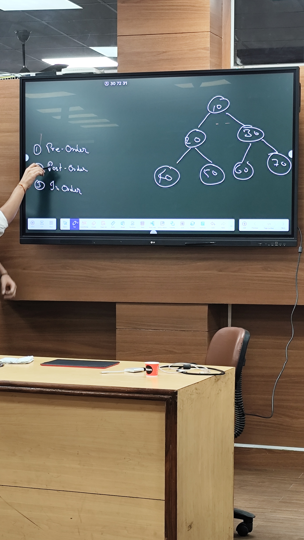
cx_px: 101
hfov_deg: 14.5
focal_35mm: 83
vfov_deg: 25.6
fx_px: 1189
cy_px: 262
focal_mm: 6.19
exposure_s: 1/33.3
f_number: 1.65
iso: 100
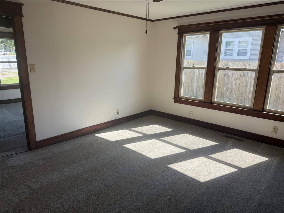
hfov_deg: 71.6
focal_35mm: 24
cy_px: 106
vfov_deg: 56.8
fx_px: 197
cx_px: 142
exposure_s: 1/524
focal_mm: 6.76
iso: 80
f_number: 1.78
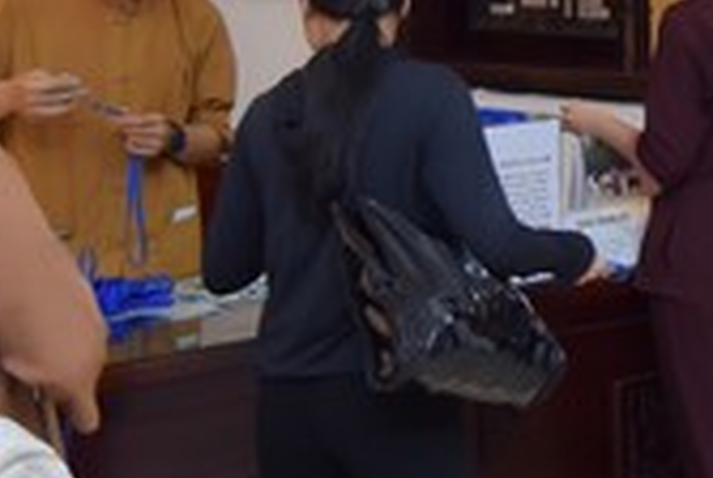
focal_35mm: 132
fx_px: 2619
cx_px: 841
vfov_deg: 10.3
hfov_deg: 15.0
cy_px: -36
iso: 500
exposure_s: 1/125
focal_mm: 34
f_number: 4
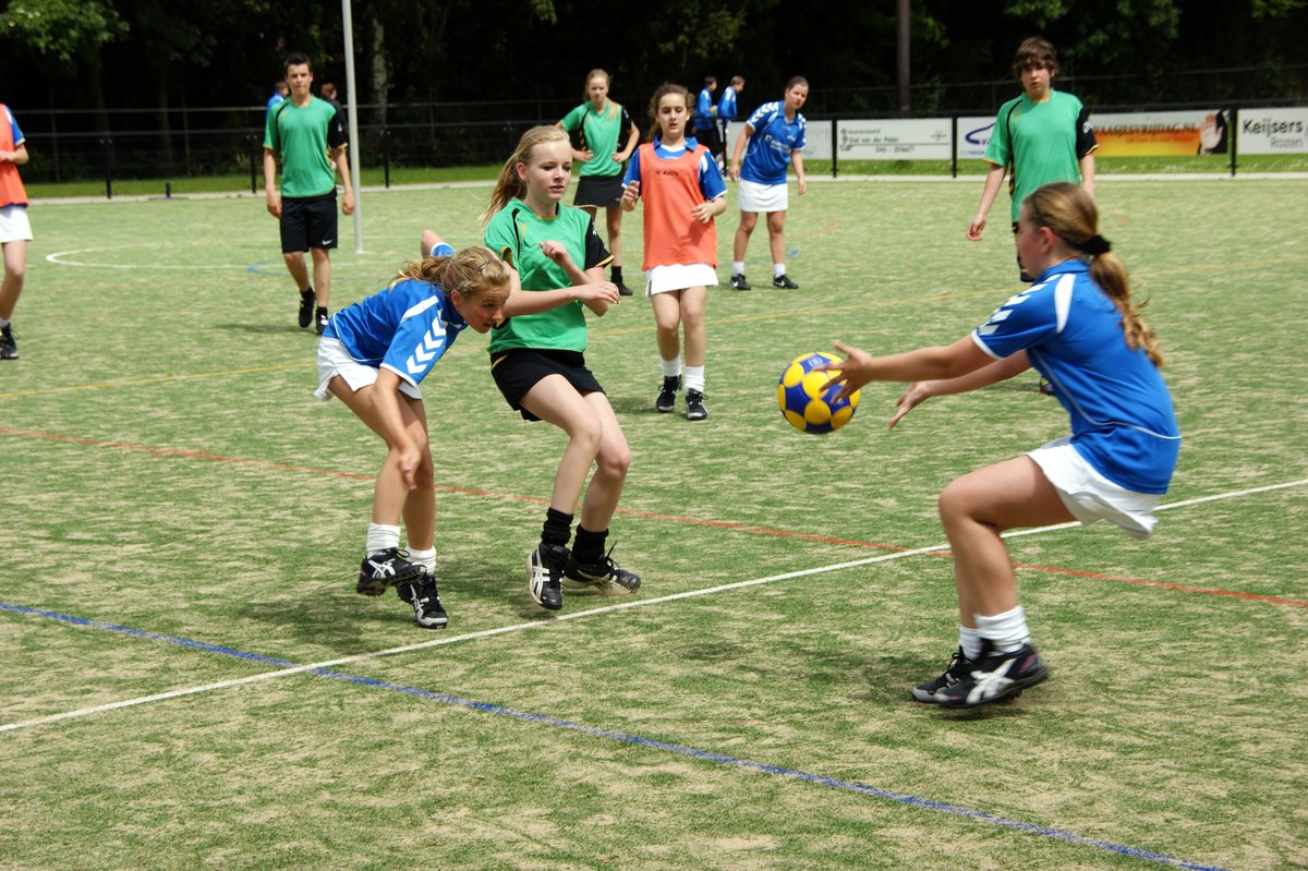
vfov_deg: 16.5
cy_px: 436
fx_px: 2996
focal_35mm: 82
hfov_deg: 24.6
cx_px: 654
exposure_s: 1/320
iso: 100
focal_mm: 55
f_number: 6.3
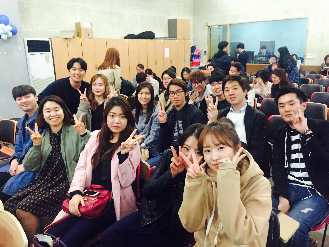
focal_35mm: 29
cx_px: 164
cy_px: 124
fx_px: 276
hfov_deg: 61.7
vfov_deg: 48.2
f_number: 2.2
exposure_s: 1/15
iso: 400
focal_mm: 4.15
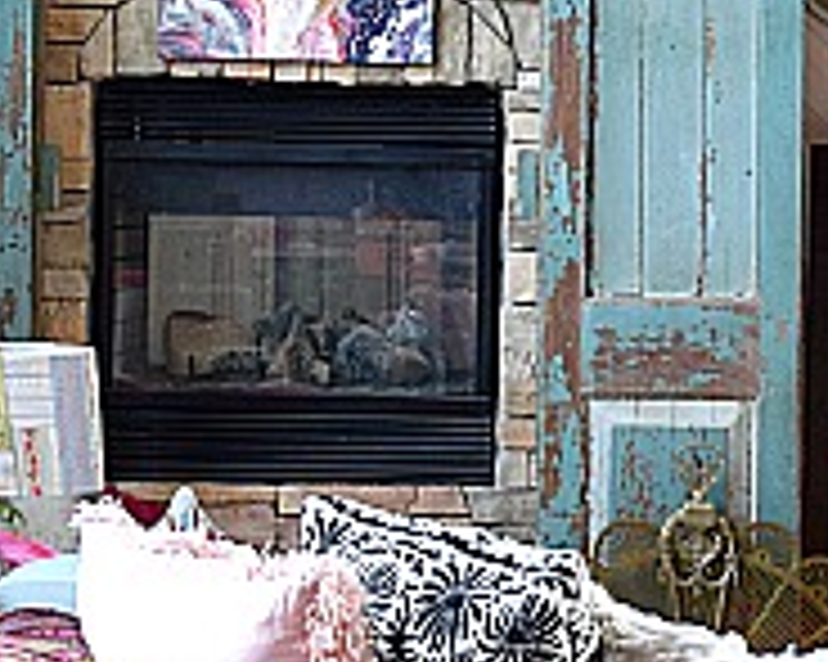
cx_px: 796
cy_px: 162
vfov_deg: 12.4
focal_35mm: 124
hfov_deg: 15.3
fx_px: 3037
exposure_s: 1/80
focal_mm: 18
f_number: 4.5
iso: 400
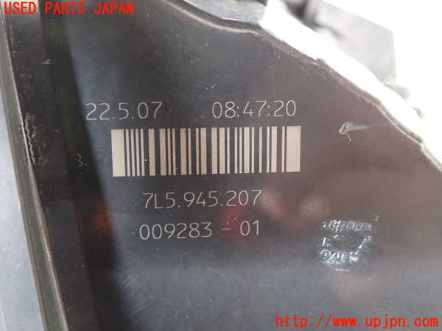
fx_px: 460
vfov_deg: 39.7
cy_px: 166
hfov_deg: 51.4
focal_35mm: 36
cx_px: 221
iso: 800
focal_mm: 6.37
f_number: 2.5
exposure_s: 1/25
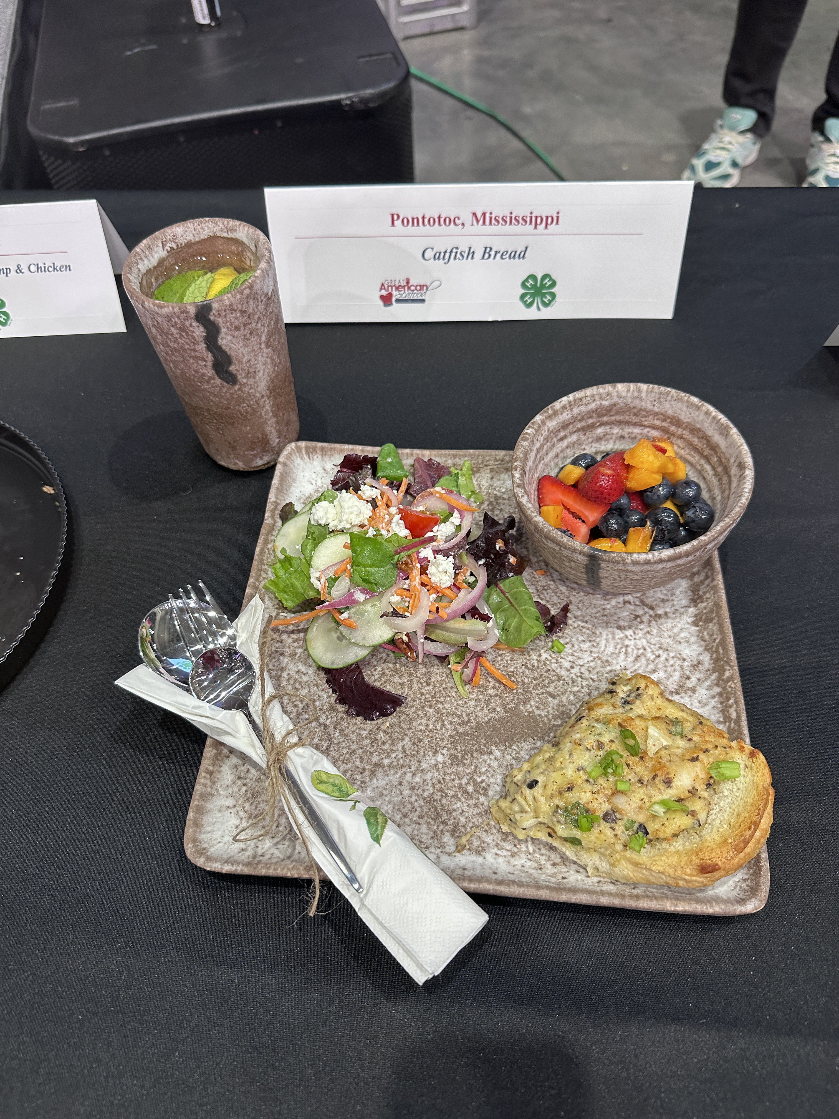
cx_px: 420
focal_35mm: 24
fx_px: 776
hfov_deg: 56.8
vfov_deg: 71.6
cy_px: 560
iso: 200
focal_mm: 6.86
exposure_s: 1/112
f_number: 1.78
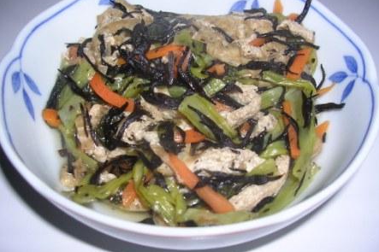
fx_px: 421
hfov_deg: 48.5
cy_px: 126
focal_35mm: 40
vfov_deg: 33.4
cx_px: 191
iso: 50
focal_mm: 5.8
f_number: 2.8
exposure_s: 1/60.1
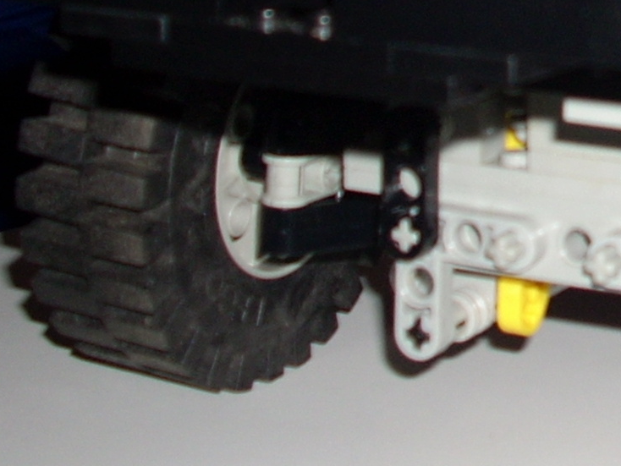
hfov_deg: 14.5
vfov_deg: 11.1
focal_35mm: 129
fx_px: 2315
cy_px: -190
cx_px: 864
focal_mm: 6.2
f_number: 2.8
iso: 64
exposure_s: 1/60
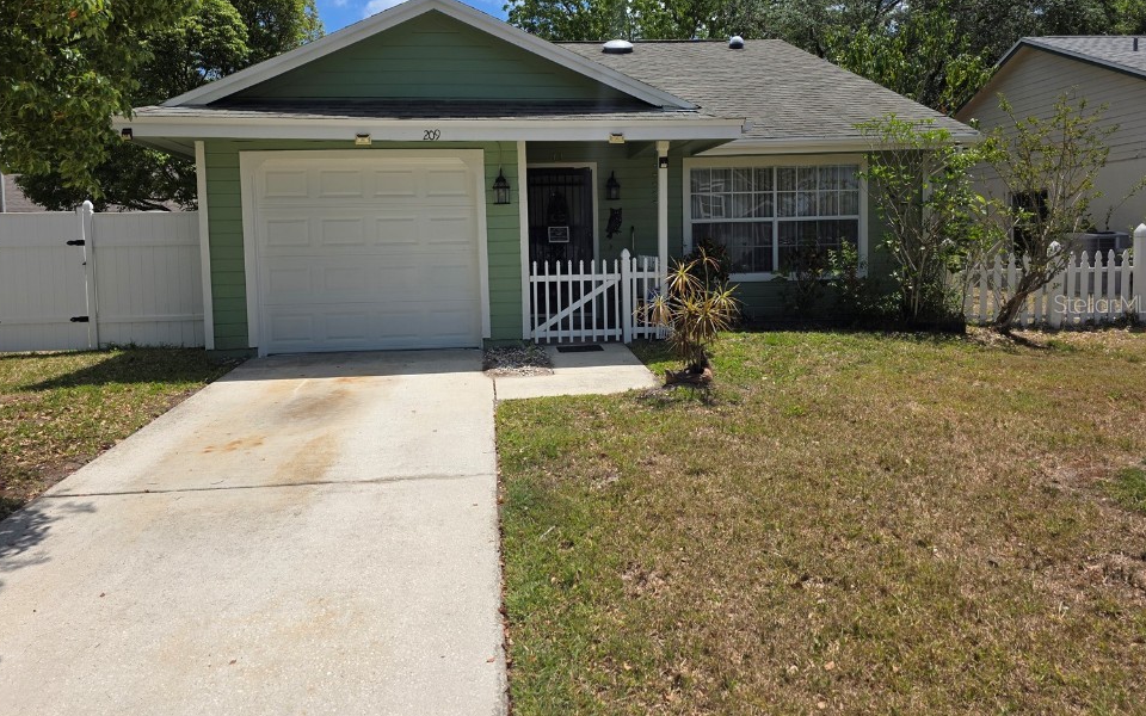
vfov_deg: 47.4
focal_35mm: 26
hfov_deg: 70.4
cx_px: 555
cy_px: 303
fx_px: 812
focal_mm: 6.3
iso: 80
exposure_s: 1/7626
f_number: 1.7
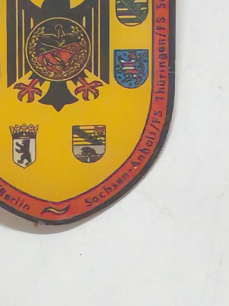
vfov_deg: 7.9
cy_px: 38
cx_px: 53
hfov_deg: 6.0
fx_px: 2197
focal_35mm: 249
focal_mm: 5.52
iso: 1600
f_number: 1.95
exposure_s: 1/33
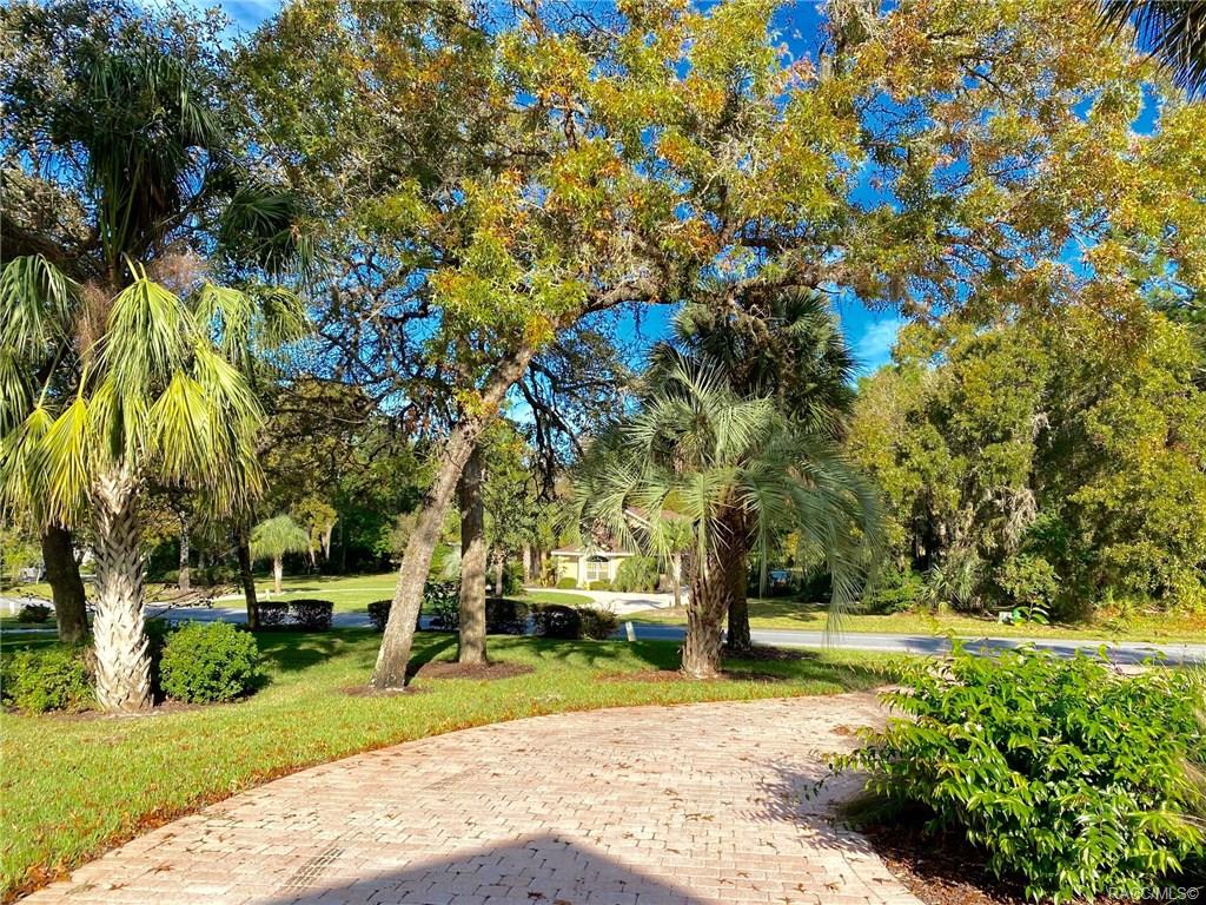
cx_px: 603
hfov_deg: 67.3
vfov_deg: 53.1
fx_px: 906
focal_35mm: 26
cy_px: 452
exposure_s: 1/1233
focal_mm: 4.25
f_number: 1.8
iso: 32
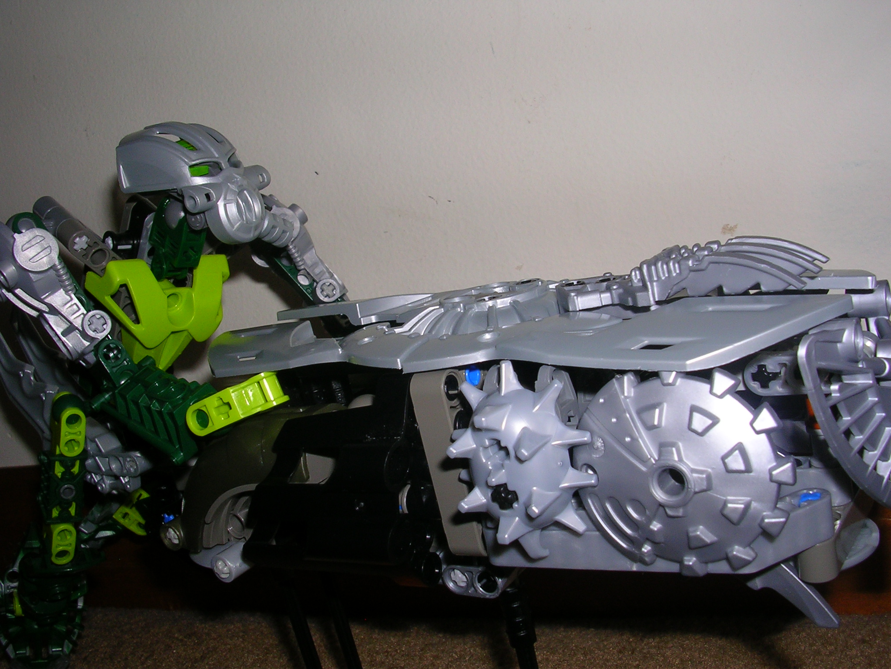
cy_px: 334
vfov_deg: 37.7
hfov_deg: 49.0
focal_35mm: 38
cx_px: 446
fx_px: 978
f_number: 5.6
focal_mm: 5.8
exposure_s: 1/60.1
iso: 50
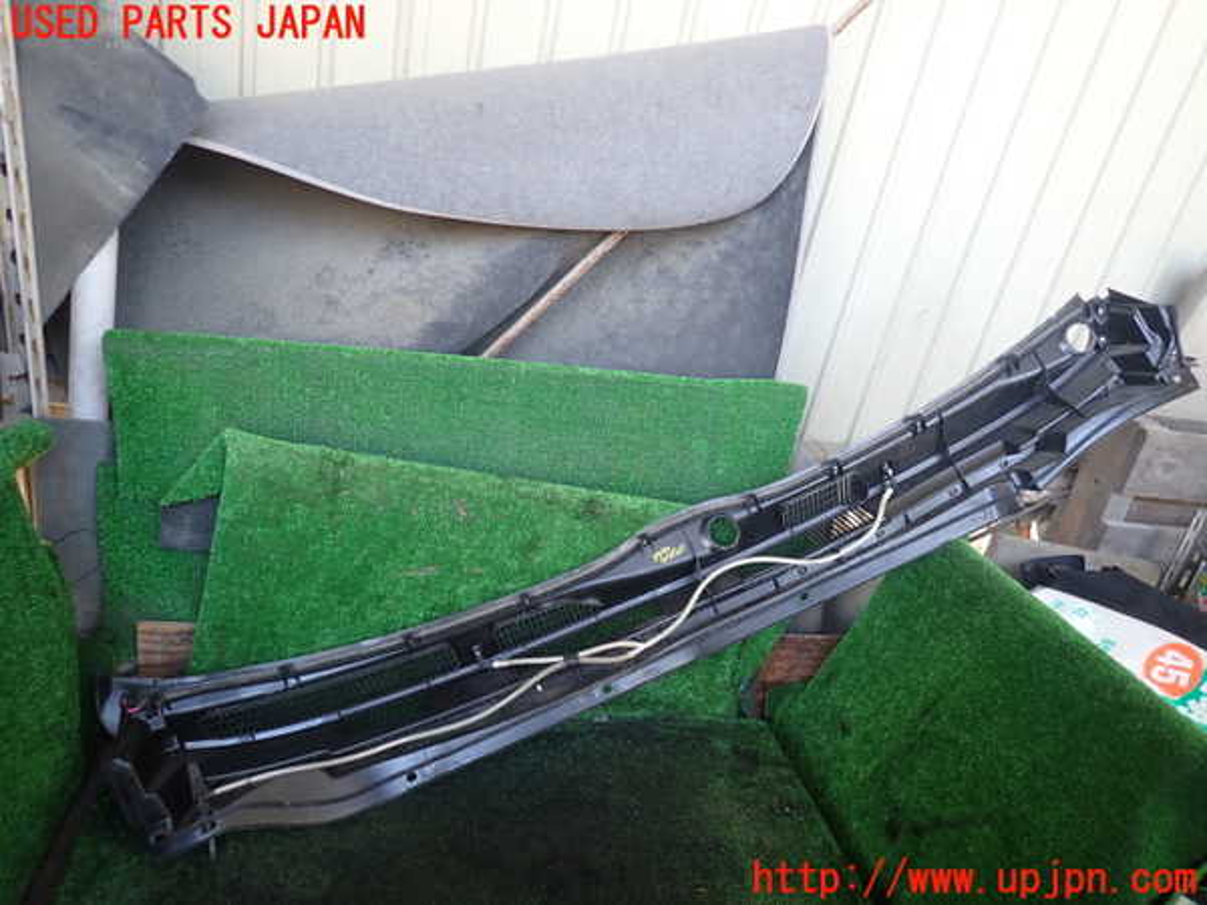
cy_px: 452
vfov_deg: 54.9
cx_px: 604
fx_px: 872
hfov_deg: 69.4
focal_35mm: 25
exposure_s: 1/60
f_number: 2
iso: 160
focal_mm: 4.5
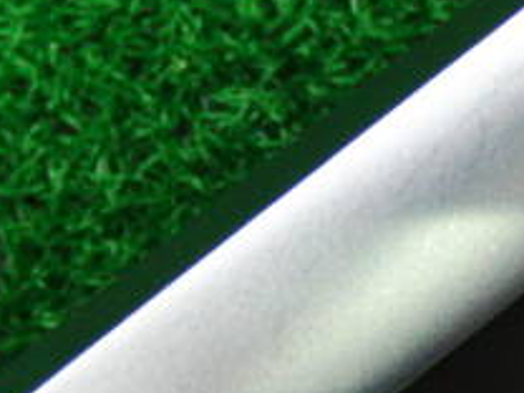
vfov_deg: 13.0
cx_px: 615
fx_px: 1726
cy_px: 128
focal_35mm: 114
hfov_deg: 16.6
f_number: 3.6
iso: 400
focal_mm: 6.42
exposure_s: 1/60
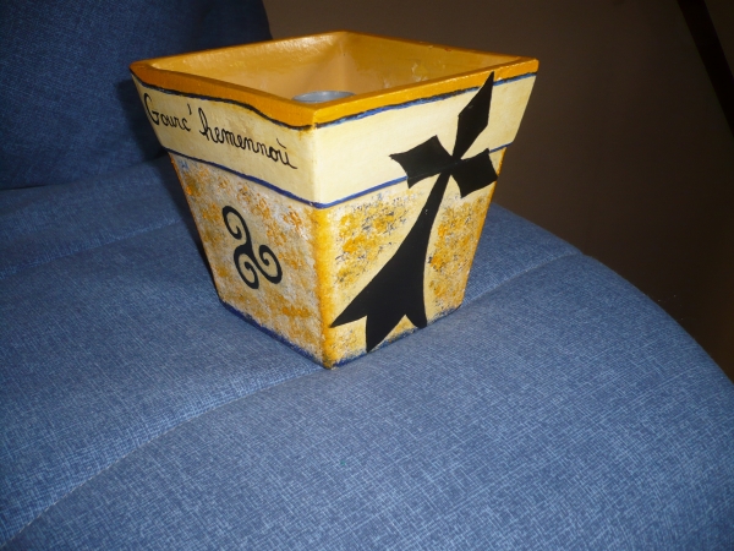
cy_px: 276
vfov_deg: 40.7
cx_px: 367
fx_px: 742
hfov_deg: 52.6
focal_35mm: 35
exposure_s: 1/30
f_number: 2.8
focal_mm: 5.8
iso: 100
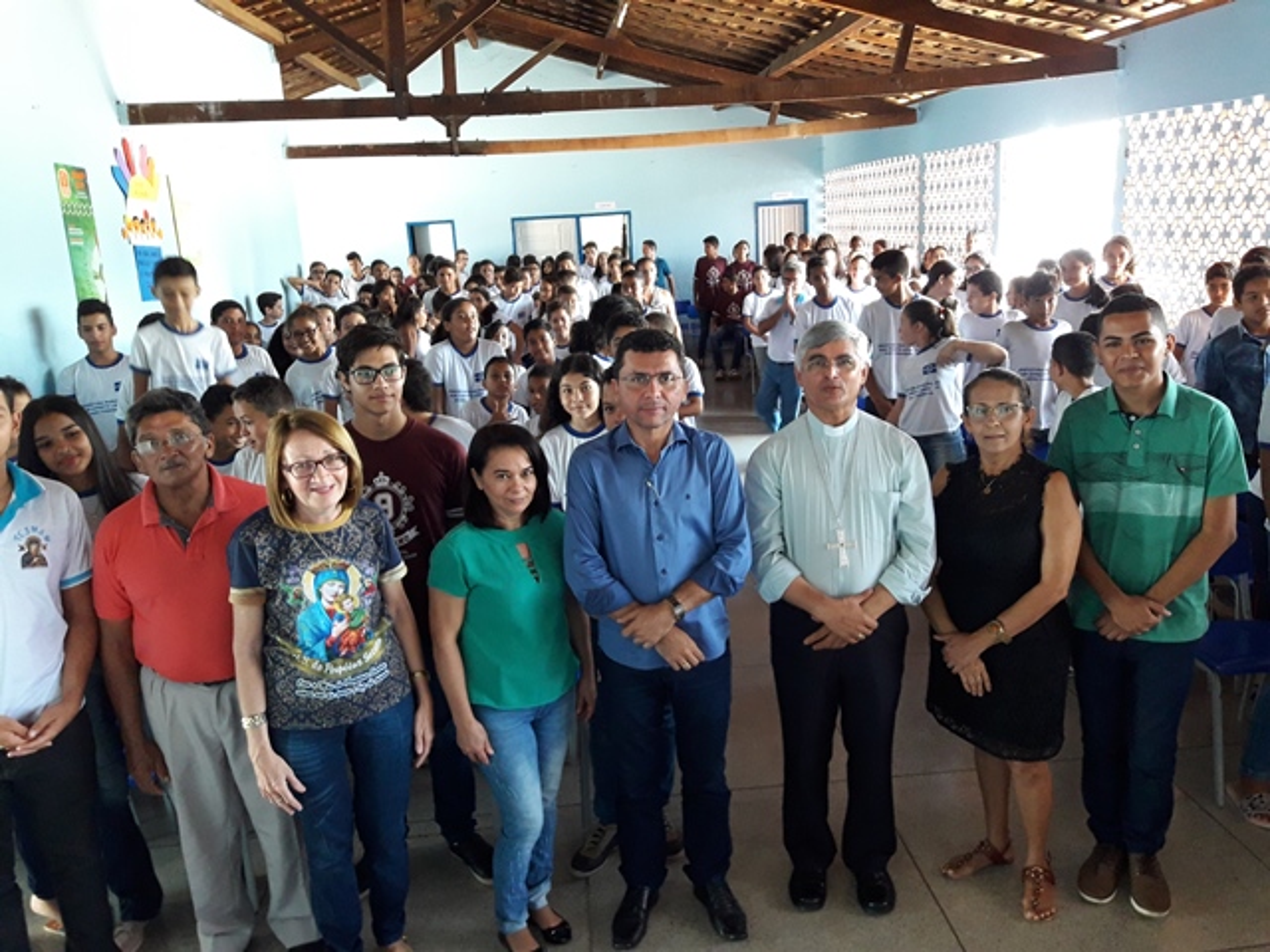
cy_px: 476
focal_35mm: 28
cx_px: 635
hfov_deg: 63.4
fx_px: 1027
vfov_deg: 49.7
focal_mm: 3.7
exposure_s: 1/24
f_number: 1.9
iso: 200
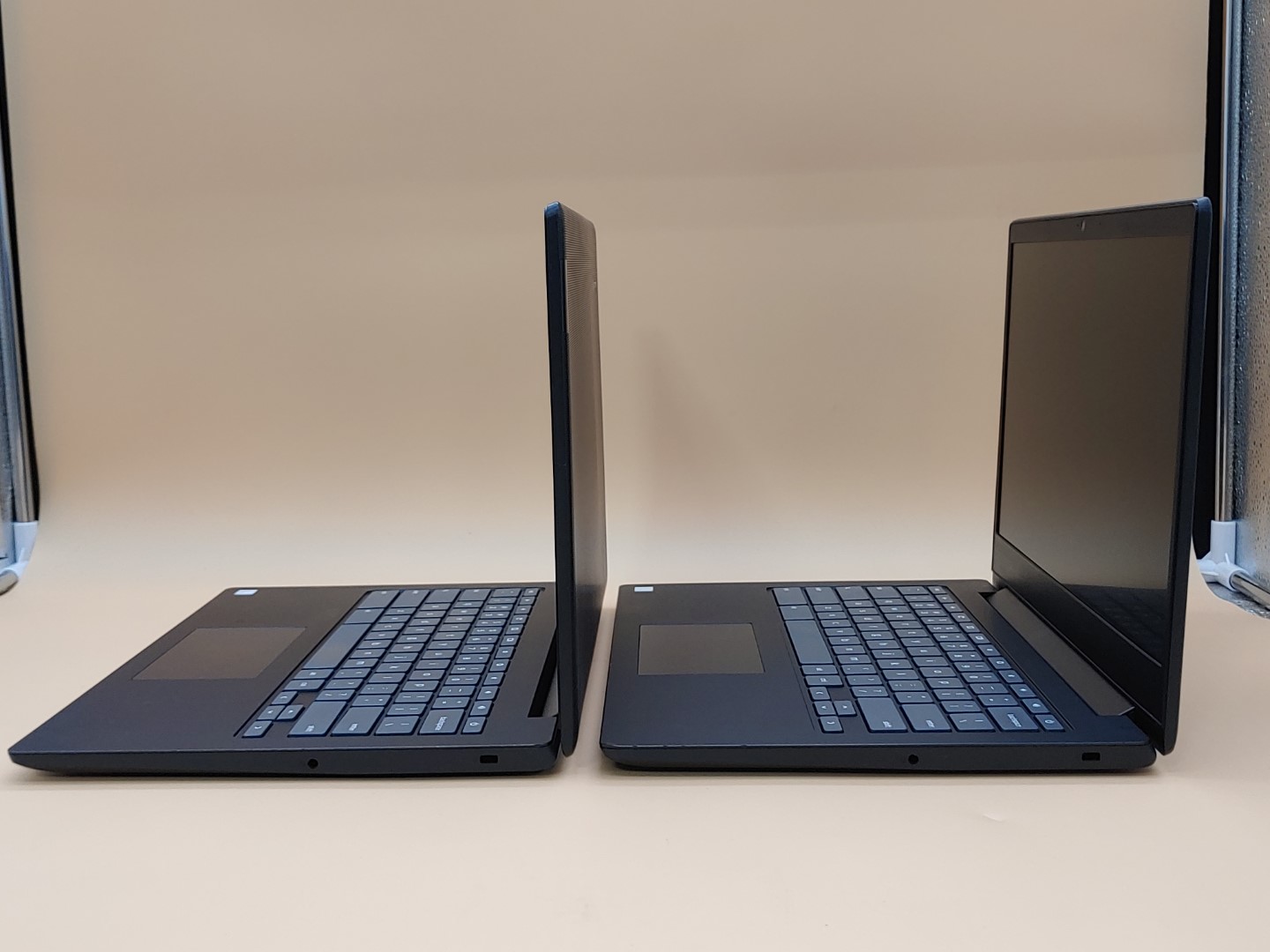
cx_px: 635
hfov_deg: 47.9
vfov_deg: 36.8
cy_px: 476
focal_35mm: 39
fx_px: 1431
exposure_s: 1/70
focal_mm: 4.36
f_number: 1.8
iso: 50
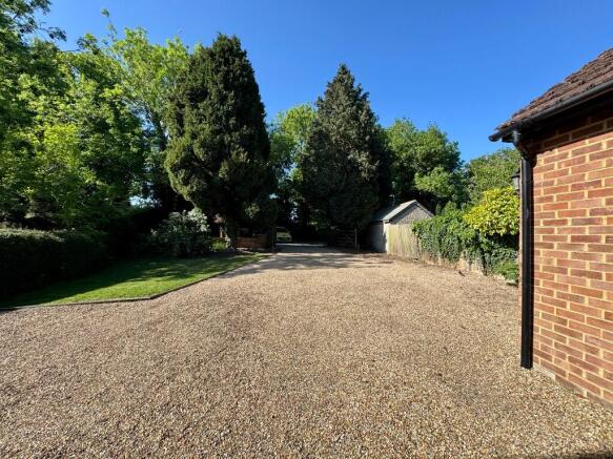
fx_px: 248
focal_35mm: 14
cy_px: 230
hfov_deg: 102.1
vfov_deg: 85.7
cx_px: 306
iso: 40
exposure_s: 1/868
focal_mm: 2.22
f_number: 2.2
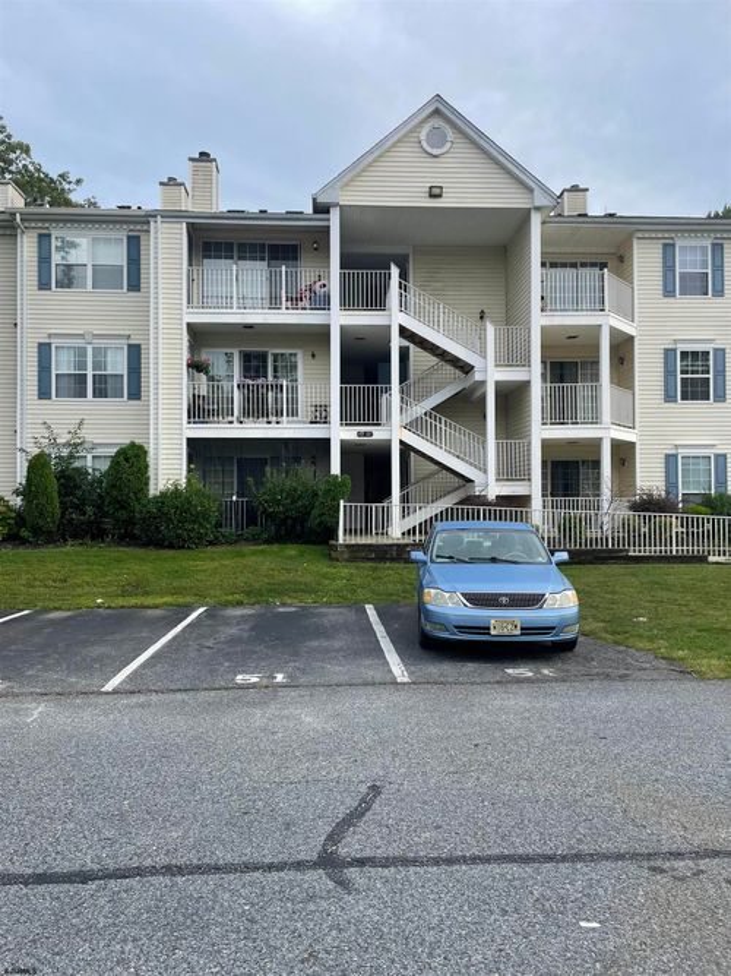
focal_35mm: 26
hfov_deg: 53.0
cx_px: 366
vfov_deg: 67.3
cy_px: 488
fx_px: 732
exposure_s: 1/824
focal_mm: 4.2
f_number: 1.6
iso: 32
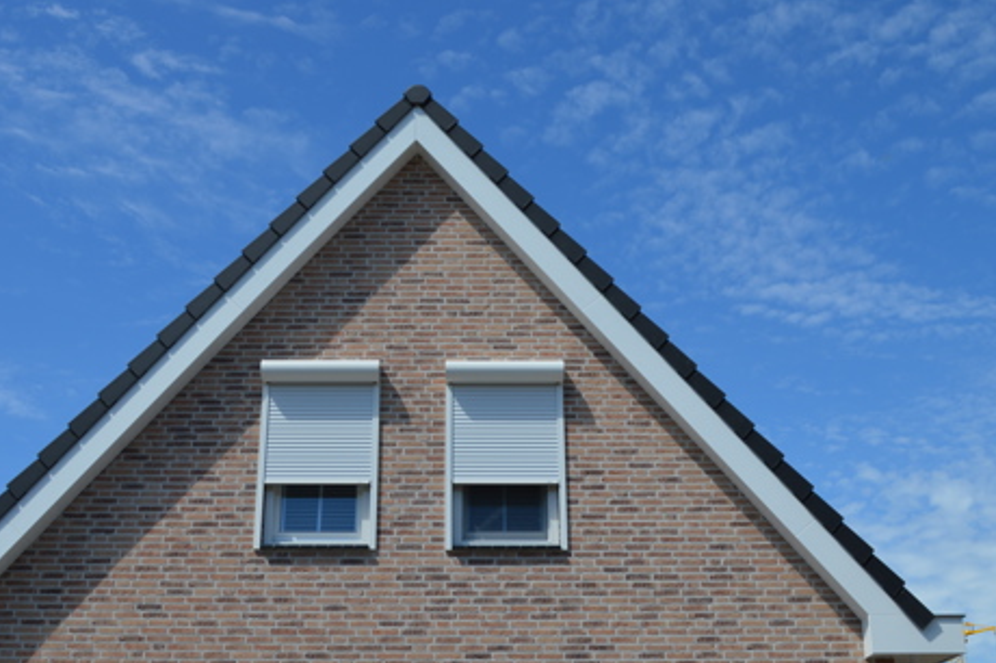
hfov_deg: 45.4
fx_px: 1189
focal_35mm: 43
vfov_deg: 31.0
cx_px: 468
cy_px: 430
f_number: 9
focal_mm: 22
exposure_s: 1/320
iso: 100
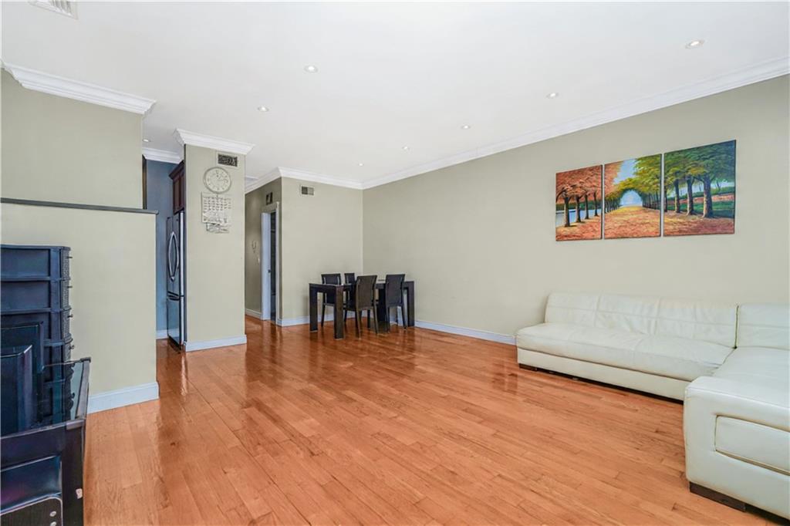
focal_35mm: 16
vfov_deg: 73.7
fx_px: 351
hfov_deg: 96.8
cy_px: 263
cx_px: 395
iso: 50
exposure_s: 1/40
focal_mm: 16
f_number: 4.5
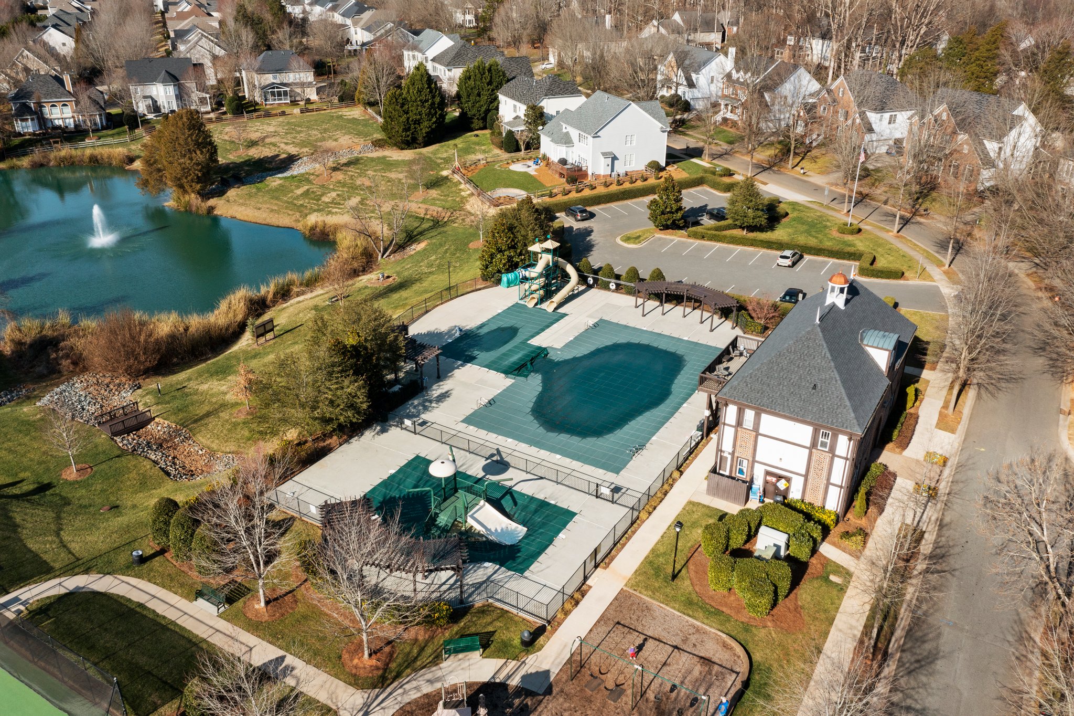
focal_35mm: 28
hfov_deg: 65.5
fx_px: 835
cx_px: 537
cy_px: 358
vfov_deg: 46.4
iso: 100
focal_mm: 10.26
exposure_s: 1/400
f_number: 5.6
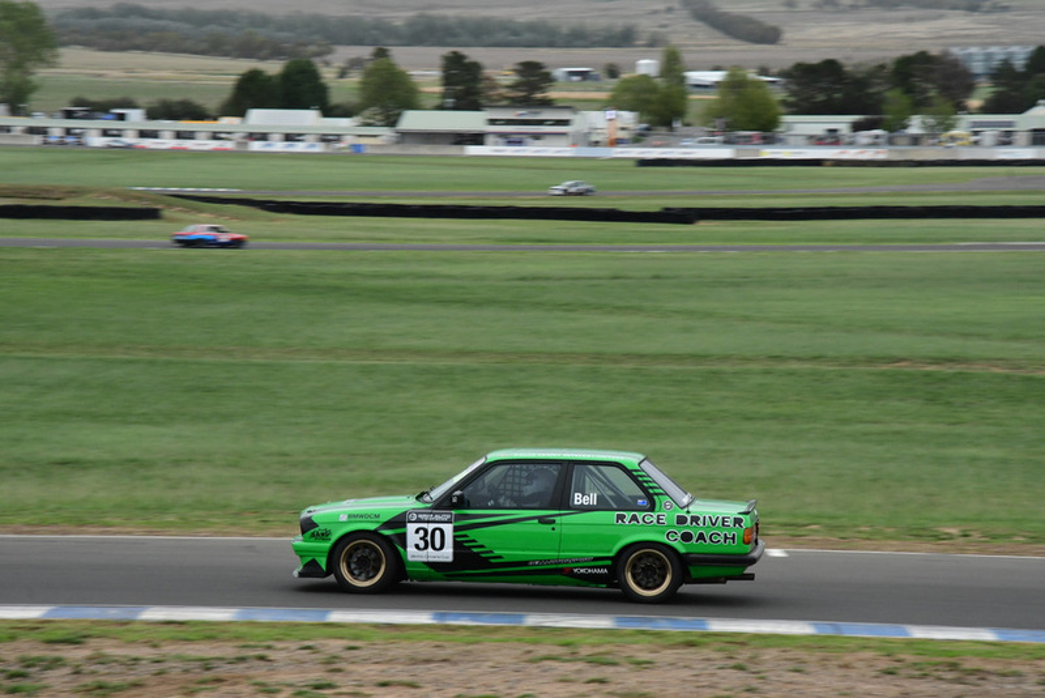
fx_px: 3484
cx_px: 522
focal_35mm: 120
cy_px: 349
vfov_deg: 11.4
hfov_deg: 17.1
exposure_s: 1/320
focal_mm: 80
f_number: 11
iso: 1600
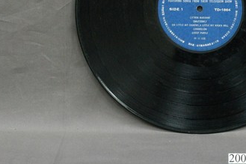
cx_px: 197
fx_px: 1195
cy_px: 10
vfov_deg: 7.8
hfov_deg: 11.7
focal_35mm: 175
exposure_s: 1/10
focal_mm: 60
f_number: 10
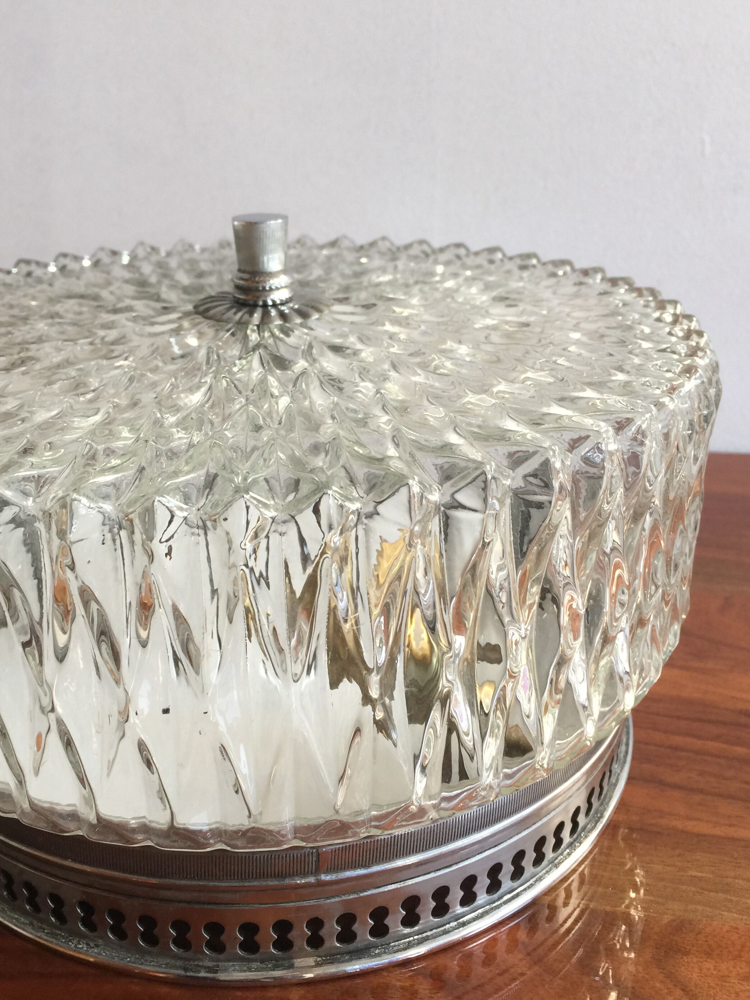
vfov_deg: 53.9
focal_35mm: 34
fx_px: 982
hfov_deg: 41.7
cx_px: 328
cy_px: 515
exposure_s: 1/33
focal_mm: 4.15
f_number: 2.2
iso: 32
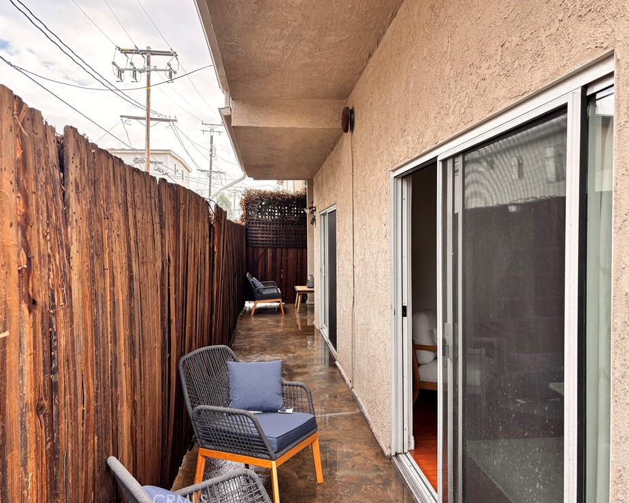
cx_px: 326
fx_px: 521
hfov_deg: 62.2
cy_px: 250
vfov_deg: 51.5
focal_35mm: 28
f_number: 1.6
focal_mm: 5.96
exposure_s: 1/283
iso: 50
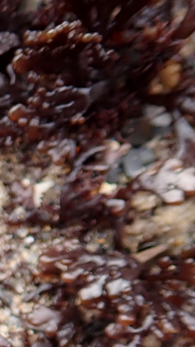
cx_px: -308
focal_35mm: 103
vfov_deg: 19.7
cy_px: 396
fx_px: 947
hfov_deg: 10.0
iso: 100
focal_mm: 5.5
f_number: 2.3
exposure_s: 1/125
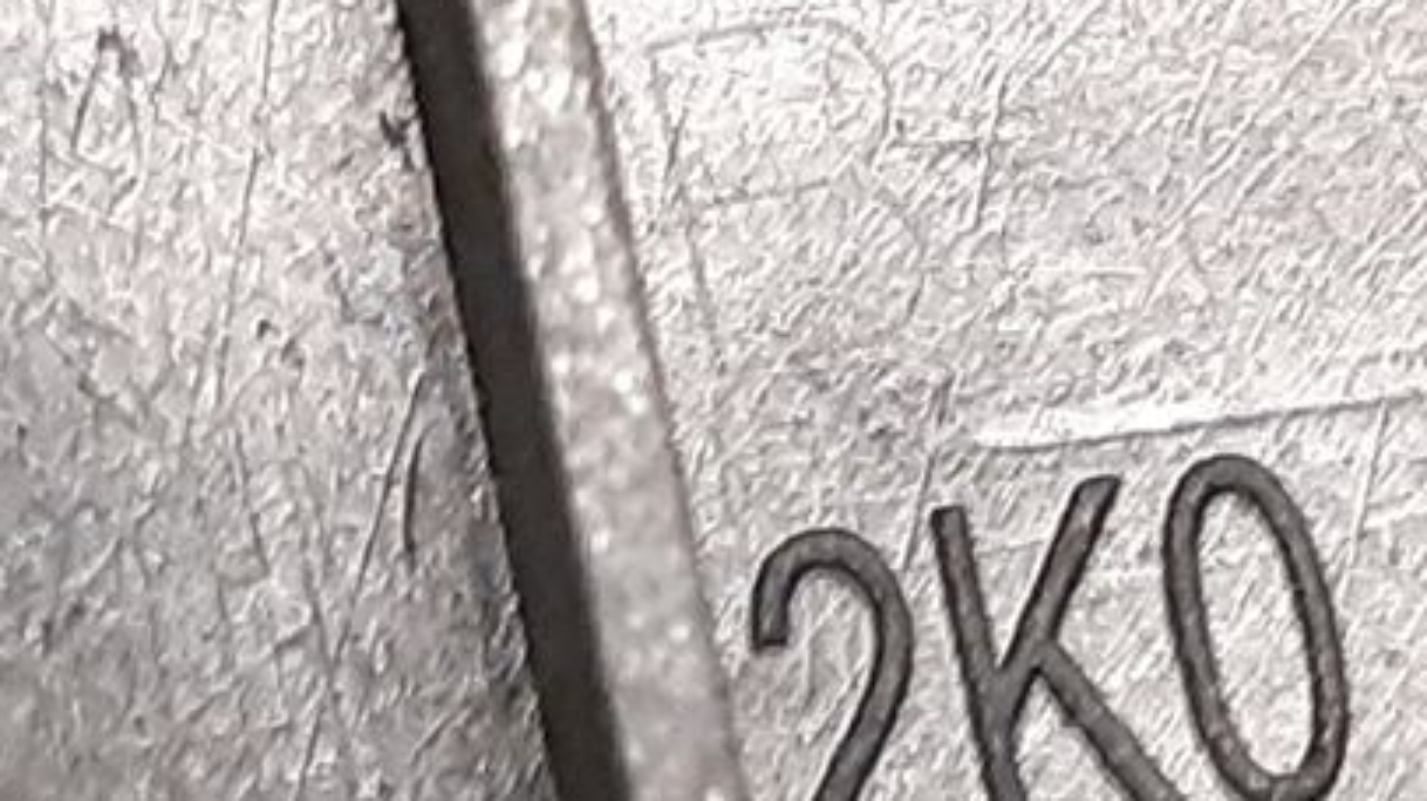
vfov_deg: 8.5
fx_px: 5409
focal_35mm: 143
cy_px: 316
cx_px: 1170
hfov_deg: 14.9
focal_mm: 3.93
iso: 250
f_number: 1.7
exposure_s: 1/33
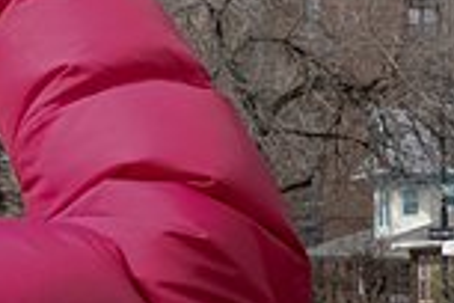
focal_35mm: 172
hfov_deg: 11.6
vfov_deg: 7.7
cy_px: -244
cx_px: -148
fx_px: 2169
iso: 400
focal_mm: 23
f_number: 9
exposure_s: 1/250
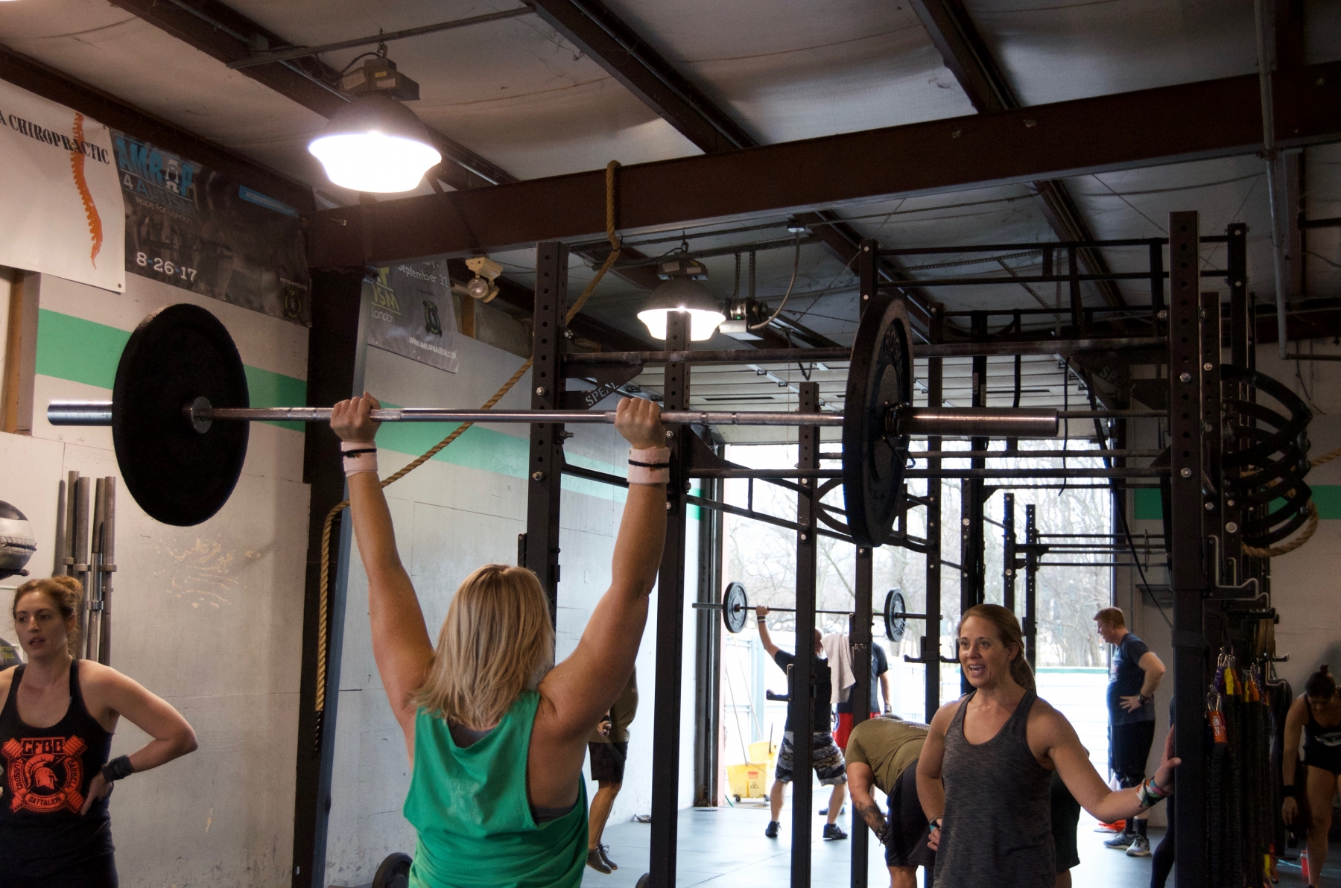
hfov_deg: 41.2
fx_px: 1784
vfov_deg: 27.9
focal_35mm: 48
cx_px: 670
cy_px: 444
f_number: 5
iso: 2500
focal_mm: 32
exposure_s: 1/160
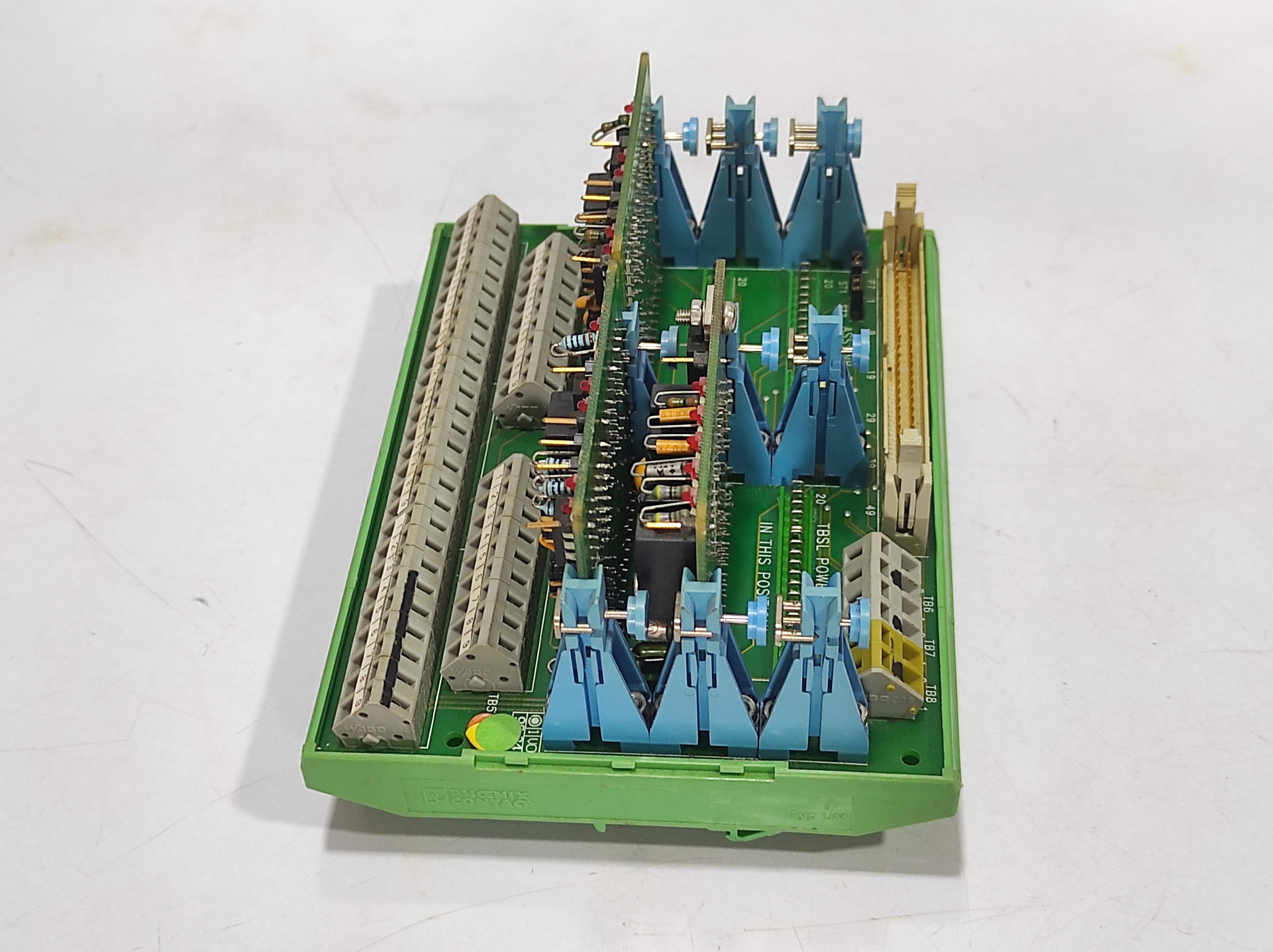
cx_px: 636
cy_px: 476
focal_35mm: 25
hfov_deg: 69.4
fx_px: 919
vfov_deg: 54.8
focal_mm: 5.43
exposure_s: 1/33
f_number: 1.89
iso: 371
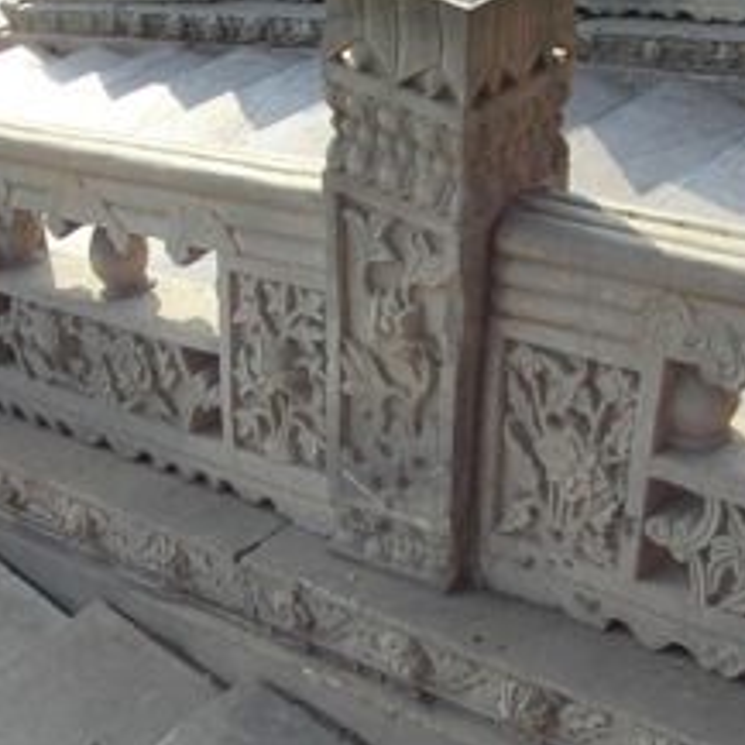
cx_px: 340
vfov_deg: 24.7
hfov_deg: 24.6
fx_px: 1704
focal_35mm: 70
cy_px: 388
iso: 80
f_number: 3.5
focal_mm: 6.6
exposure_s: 1/250
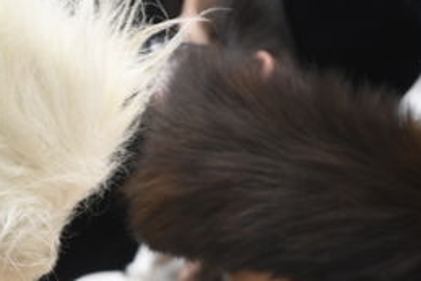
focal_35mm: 1081
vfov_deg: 1.3
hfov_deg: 1.9
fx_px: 12648
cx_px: -63
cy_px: 272
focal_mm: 200
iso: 500
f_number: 2.8
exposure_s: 1/100
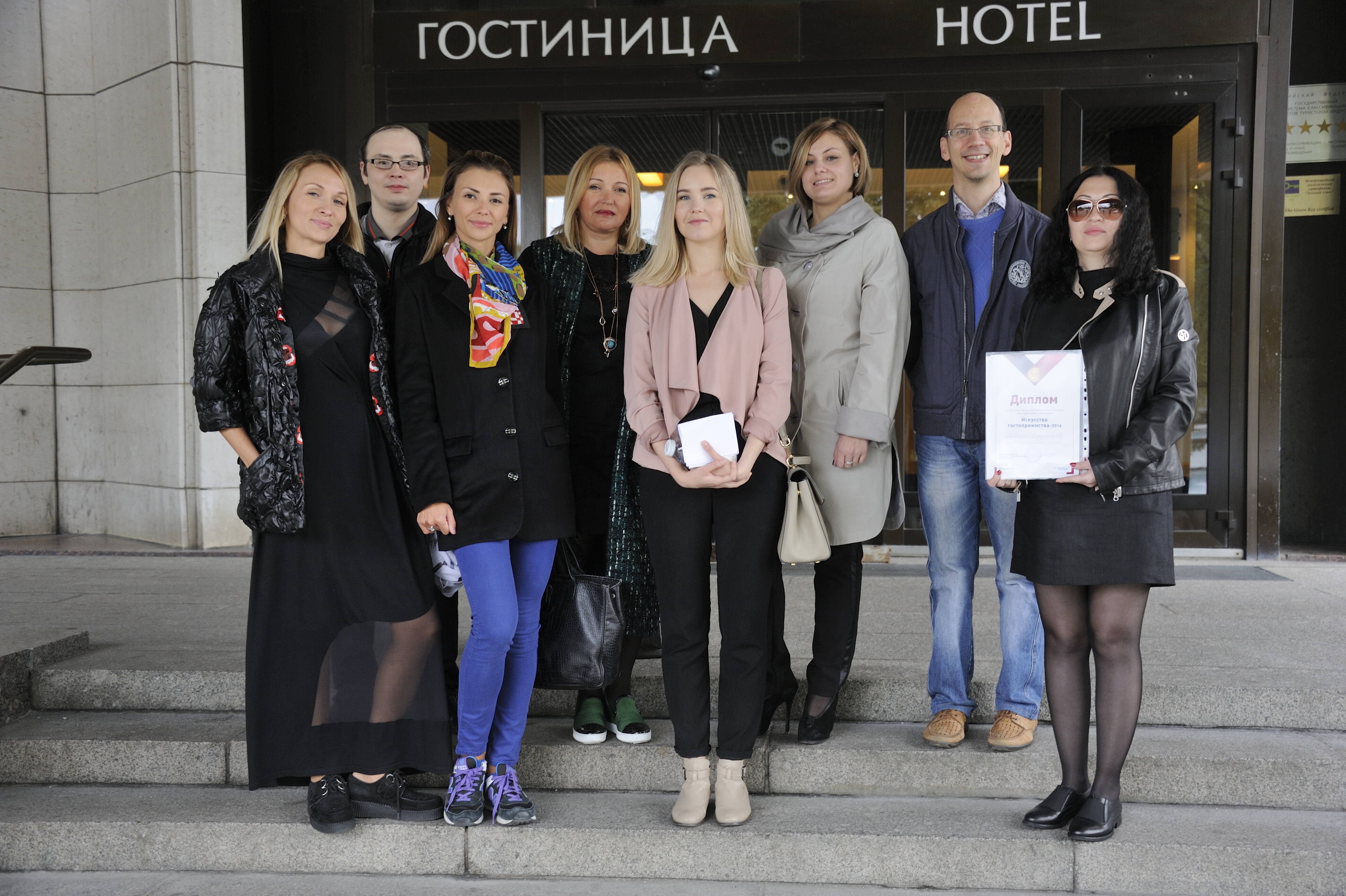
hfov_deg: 46.4
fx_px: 1569
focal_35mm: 42
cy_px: 448
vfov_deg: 31.9
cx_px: 673
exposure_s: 1/80
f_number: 5
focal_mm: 42
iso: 500
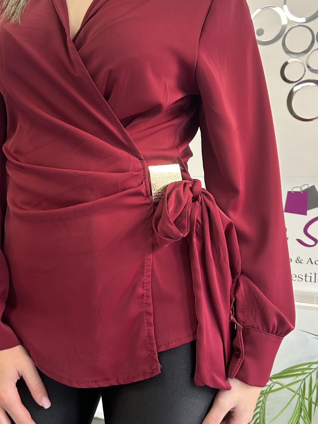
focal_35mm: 38
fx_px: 465
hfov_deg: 37.6
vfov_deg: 49.0
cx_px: 132
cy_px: 213
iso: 125
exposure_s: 1/100
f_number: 1.5
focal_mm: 5.7
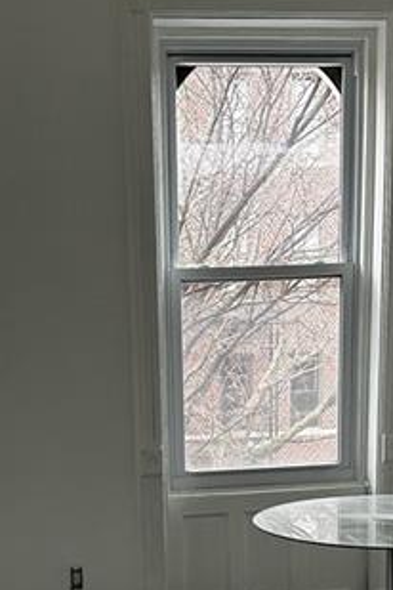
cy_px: 537
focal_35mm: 62
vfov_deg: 30.8
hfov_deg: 21.8
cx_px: 137
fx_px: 1015
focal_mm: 6.86
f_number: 1.78
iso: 200
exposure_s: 1/120
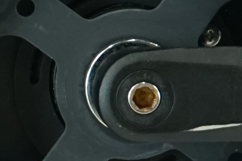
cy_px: 89
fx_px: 3159
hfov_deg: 4.3
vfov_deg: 2.9
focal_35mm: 470
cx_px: -281
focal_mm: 61
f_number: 5.6
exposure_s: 1/200
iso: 1600
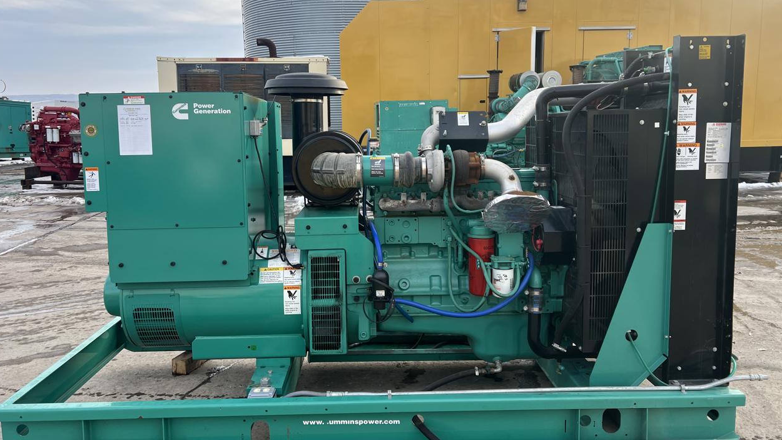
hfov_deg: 66.1
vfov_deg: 40.1
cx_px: 383
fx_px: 601
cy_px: 190
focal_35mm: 29
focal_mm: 5.7
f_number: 1.5
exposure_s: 1/674
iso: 50
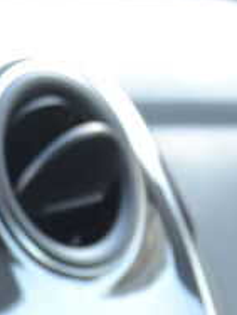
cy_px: 815
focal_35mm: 325
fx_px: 2957
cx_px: -553
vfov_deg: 5.8
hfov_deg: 4.4
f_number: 4
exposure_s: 1/60
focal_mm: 22
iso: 400
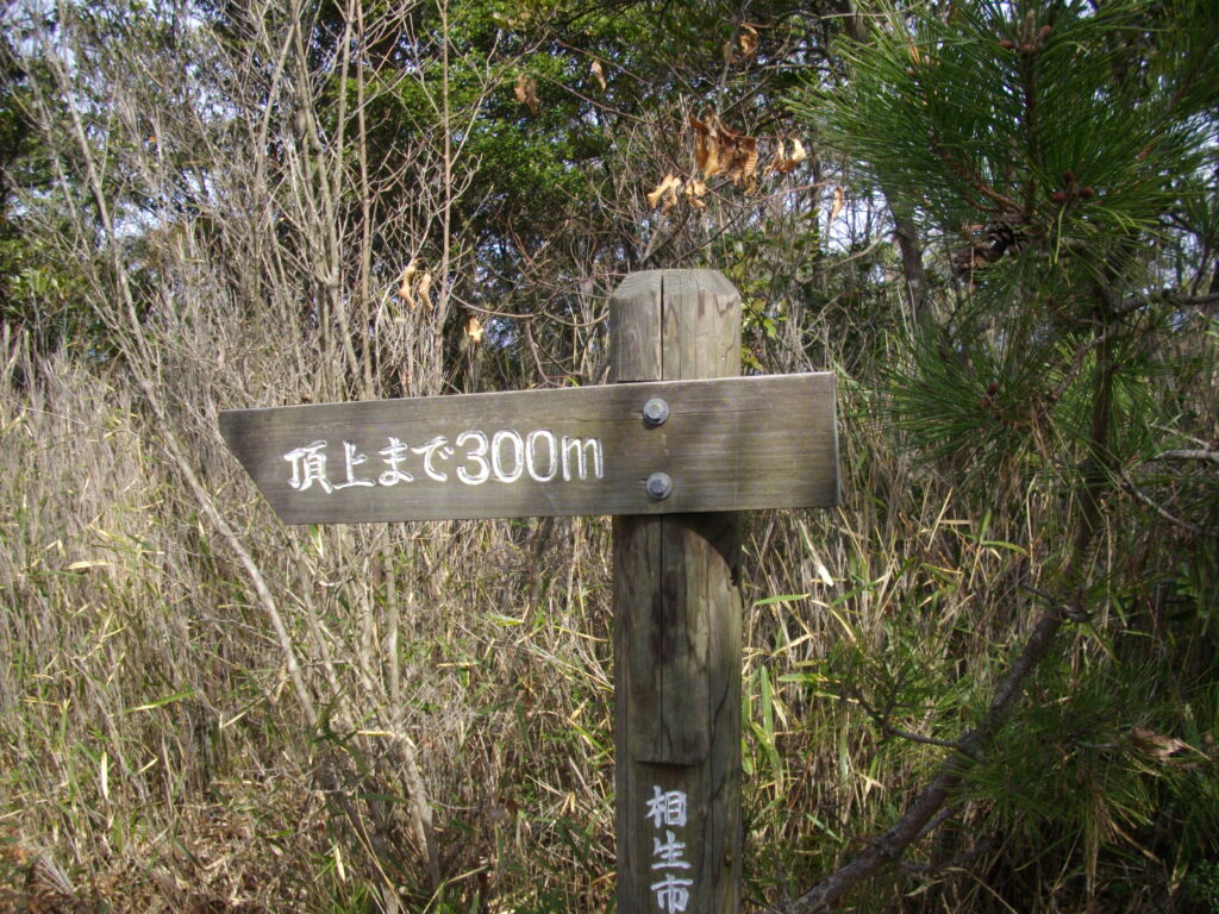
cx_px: 610
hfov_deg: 50.1
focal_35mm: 37
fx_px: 1303
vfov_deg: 38.7
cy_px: 457
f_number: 5.6
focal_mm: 6.2
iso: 100
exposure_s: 1/160
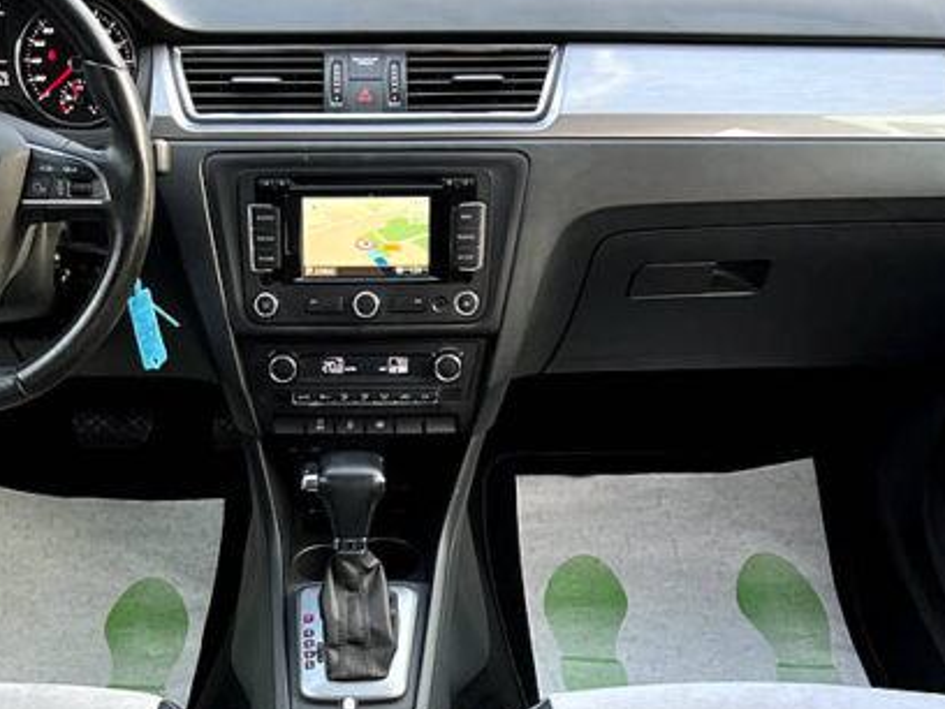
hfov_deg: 37.2
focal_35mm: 51
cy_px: 584
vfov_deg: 27.9
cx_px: 331
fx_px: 1392
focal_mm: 5.7
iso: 50
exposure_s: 1/75
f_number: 1.5
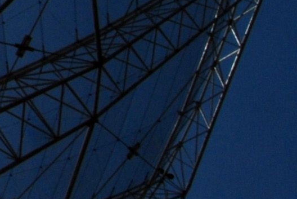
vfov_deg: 9.8
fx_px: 1090
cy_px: -186
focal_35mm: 132
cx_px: -521
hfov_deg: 11.3
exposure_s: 1/400
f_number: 22
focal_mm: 12
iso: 100
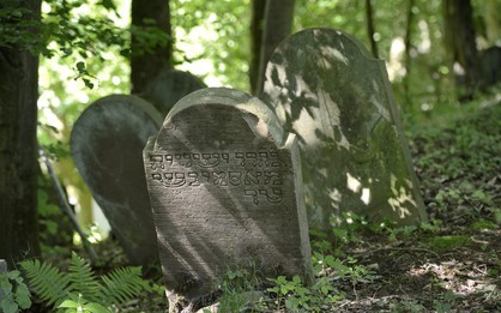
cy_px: 163
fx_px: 1706
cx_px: 250
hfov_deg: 16.7
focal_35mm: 125
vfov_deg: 10.5
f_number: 4
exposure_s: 1/100
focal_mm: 122
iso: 800
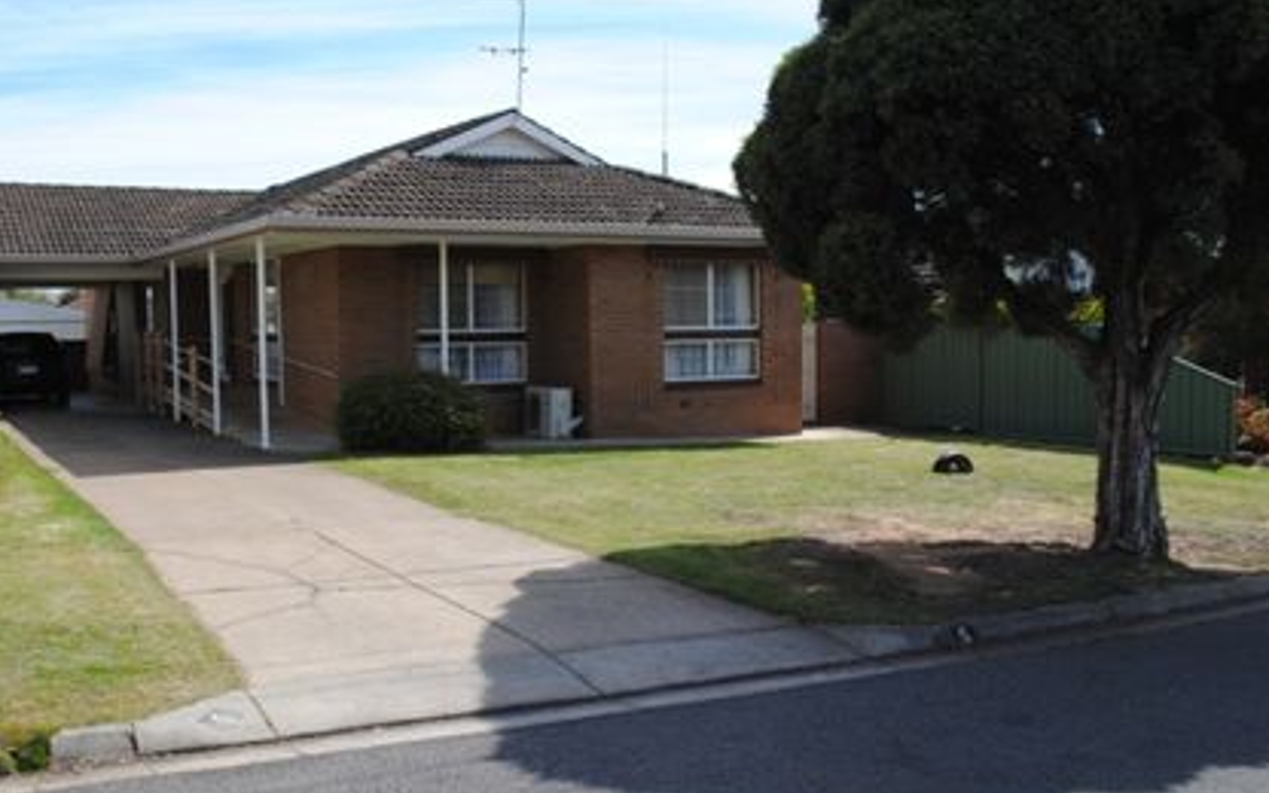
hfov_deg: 51.4
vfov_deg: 33.6
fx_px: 1314
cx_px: 567
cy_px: 419
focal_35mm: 38
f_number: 7.1
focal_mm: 22
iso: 100
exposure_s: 1/200
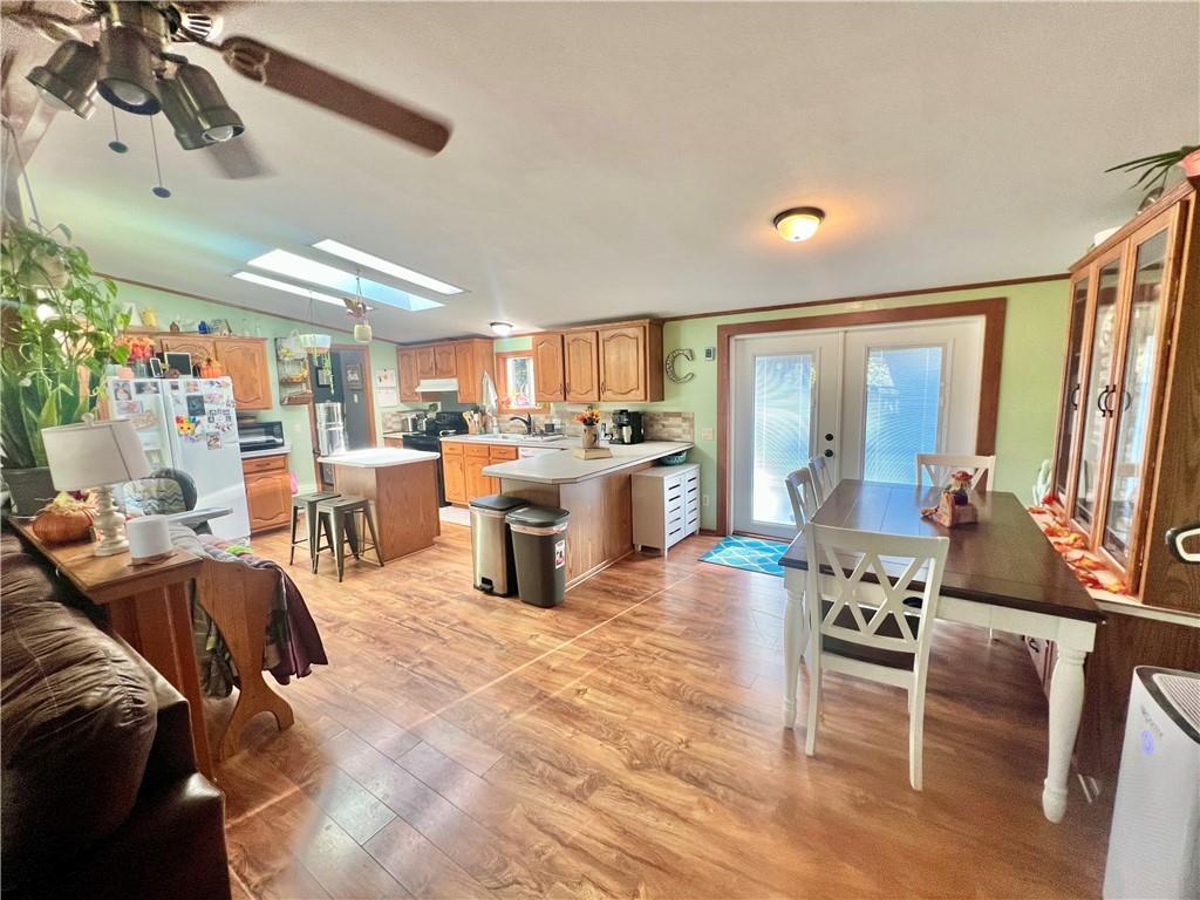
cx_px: 600
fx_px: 451
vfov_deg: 89.9
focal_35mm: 13
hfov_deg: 106.2
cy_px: 450
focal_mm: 1.57
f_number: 1.8
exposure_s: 1/60
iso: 160
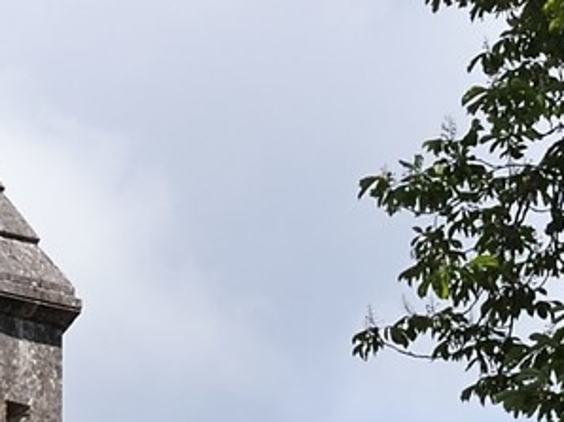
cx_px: -937
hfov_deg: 2.5
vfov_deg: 1.8
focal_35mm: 791
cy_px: 2065
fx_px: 12877
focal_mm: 102
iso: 200
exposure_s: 1/250
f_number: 11
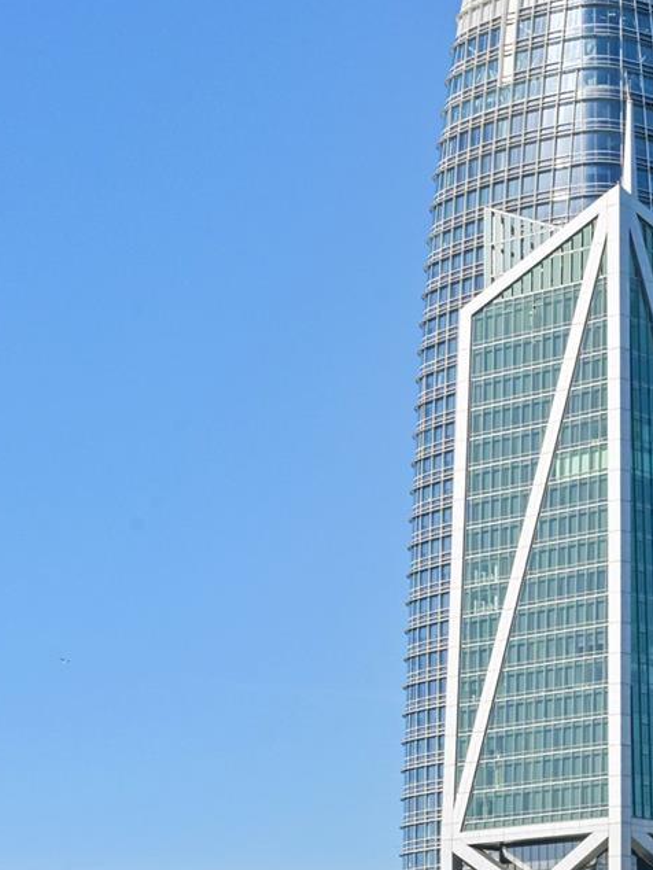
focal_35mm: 118
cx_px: 624
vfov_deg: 16.6
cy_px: 646
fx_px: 2966
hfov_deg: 12.4
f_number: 11
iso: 400
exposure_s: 1/1600
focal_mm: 52
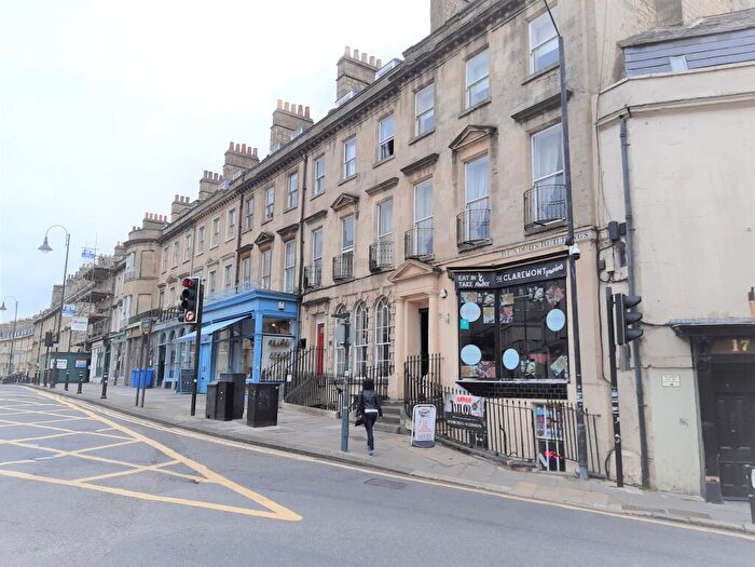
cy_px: 284
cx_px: 378
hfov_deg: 67.3
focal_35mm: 26
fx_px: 567
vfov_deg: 53.1
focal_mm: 3.92
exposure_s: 1/1072
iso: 40
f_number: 1.7
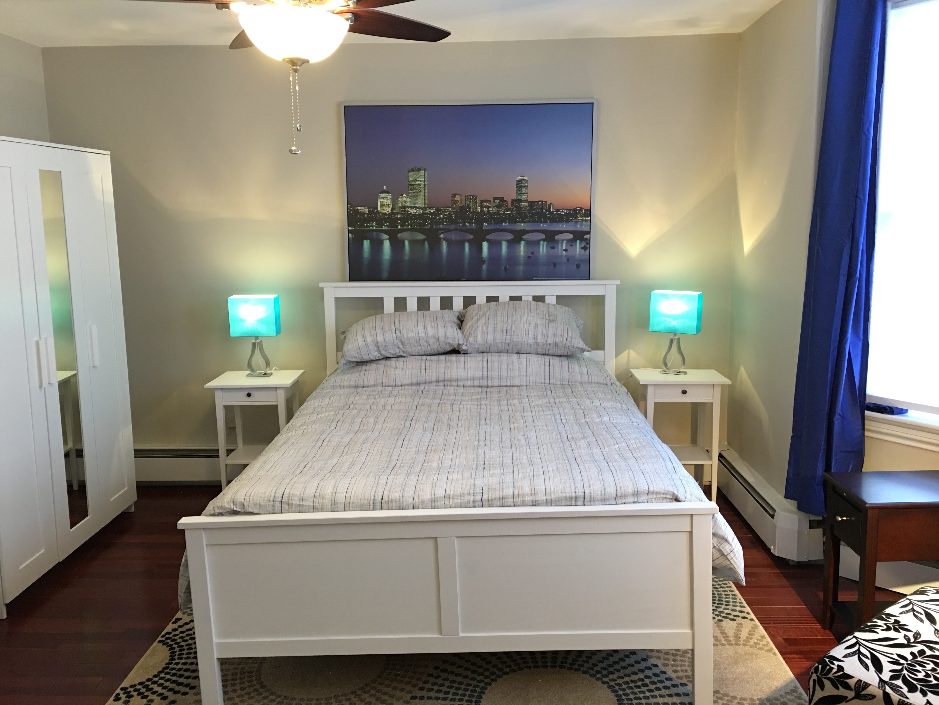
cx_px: 470
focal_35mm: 29
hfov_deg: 61.7
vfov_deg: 48.2
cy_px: 352
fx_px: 787
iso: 80
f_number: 2.2
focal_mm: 4.15
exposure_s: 1/15
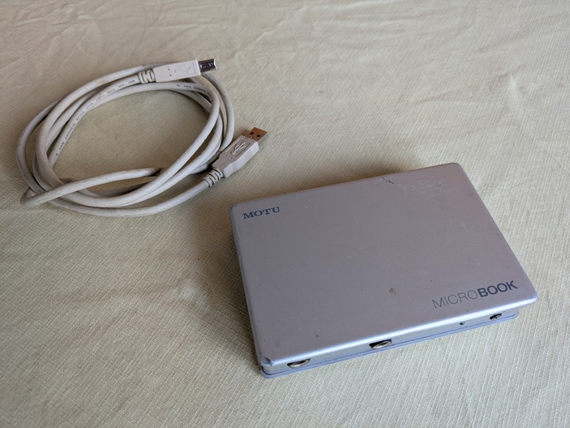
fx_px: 412
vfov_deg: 54.9
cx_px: 285
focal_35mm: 25
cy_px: 214
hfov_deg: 69.4
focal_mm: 5.43
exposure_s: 1/100
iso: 85
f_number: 1.89
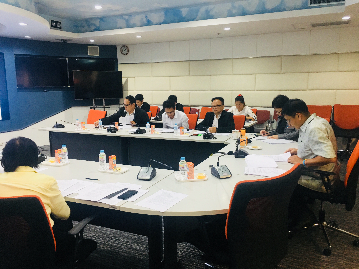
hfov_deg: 61.7
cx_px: 180
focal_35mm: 29
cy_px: 134
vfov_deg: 48.2
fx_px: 301
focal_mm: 4.15
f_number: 2.2
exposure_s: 1/17
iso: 64
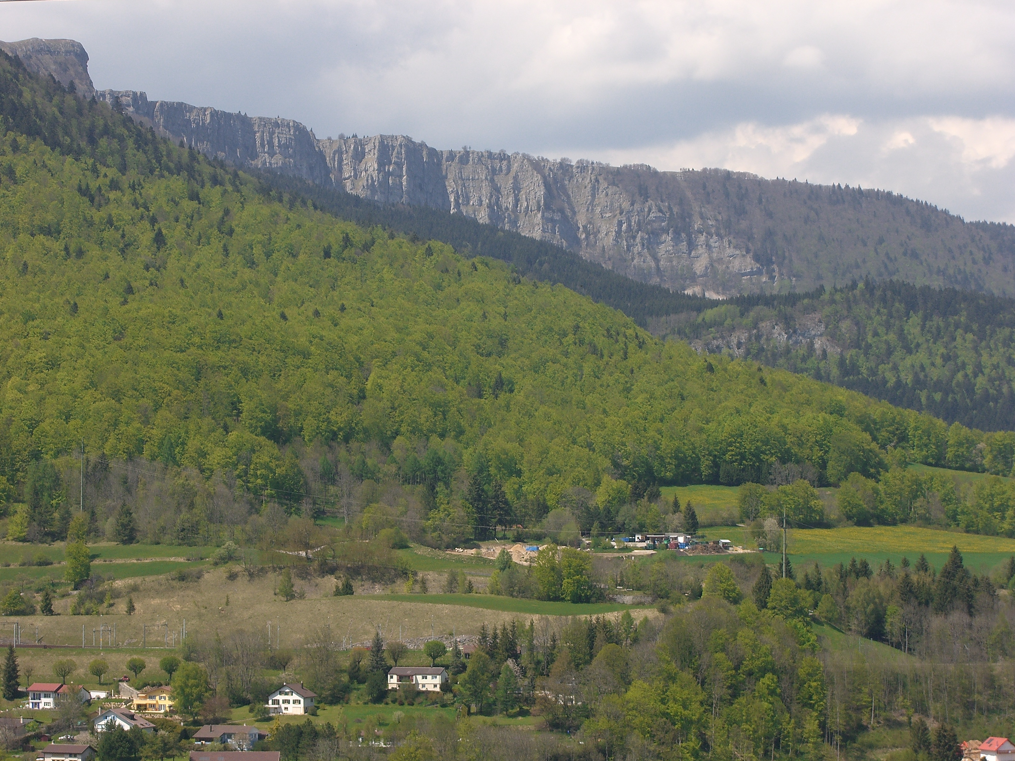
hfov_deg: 17.3
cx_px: 508
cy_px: 380
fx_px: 3343
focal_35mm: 114
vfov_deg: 13.0
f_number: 7.4
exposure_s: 1/200
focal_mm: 23.7
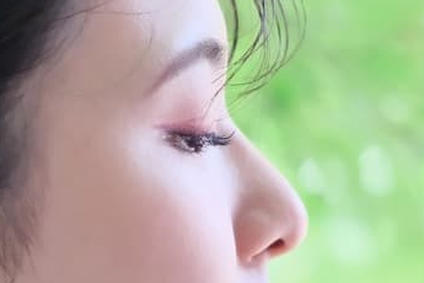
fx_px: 5158
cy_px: 246
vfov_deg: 3.1
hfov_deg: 4.7
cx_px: 162
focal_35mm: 438
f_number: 2.8
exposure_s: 1/250
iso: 1600
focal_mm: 70
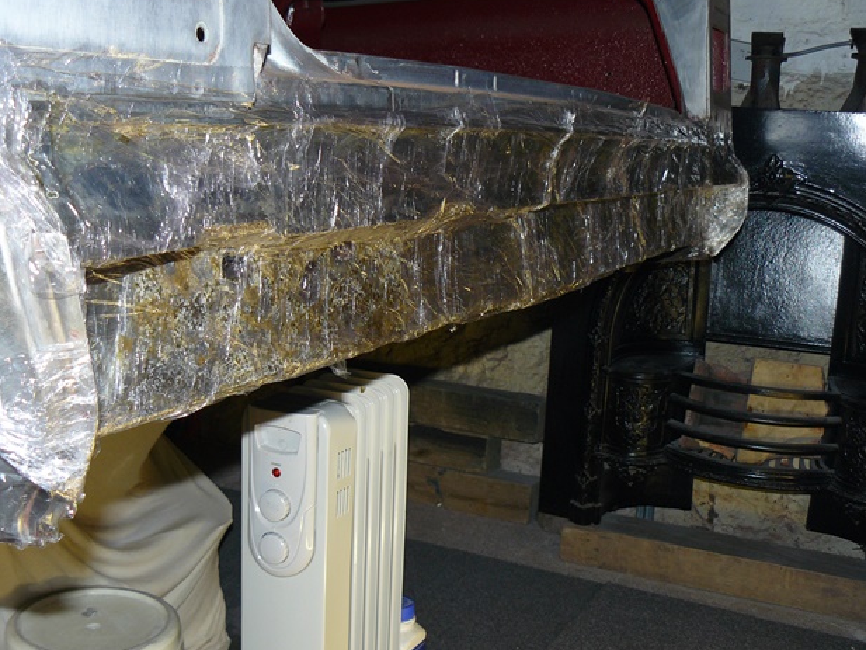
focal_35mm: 43
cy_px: 303
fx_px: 1076
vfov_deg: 33.6
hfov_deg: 43.7
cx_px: 354
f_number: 2.8
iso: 100
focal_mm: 6
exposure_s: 1/30
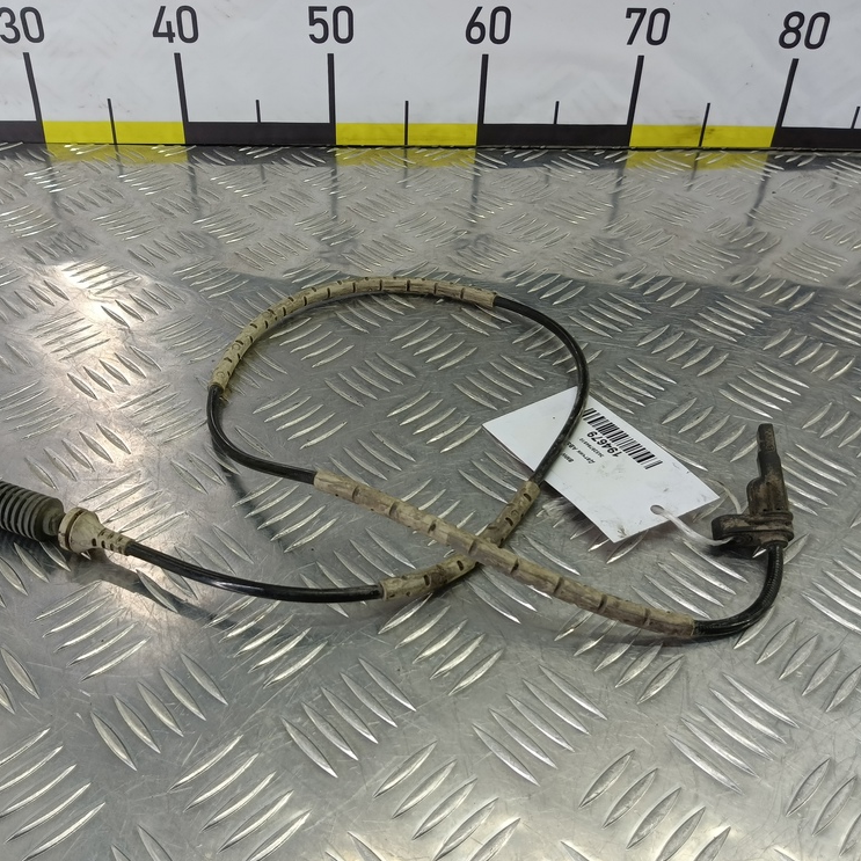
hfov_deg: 57.1
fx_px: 788
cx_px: 366
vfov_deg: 57.3
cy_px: 444
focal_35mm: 28
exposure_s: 1/50
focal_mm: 4.11
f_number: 1.6
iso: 90
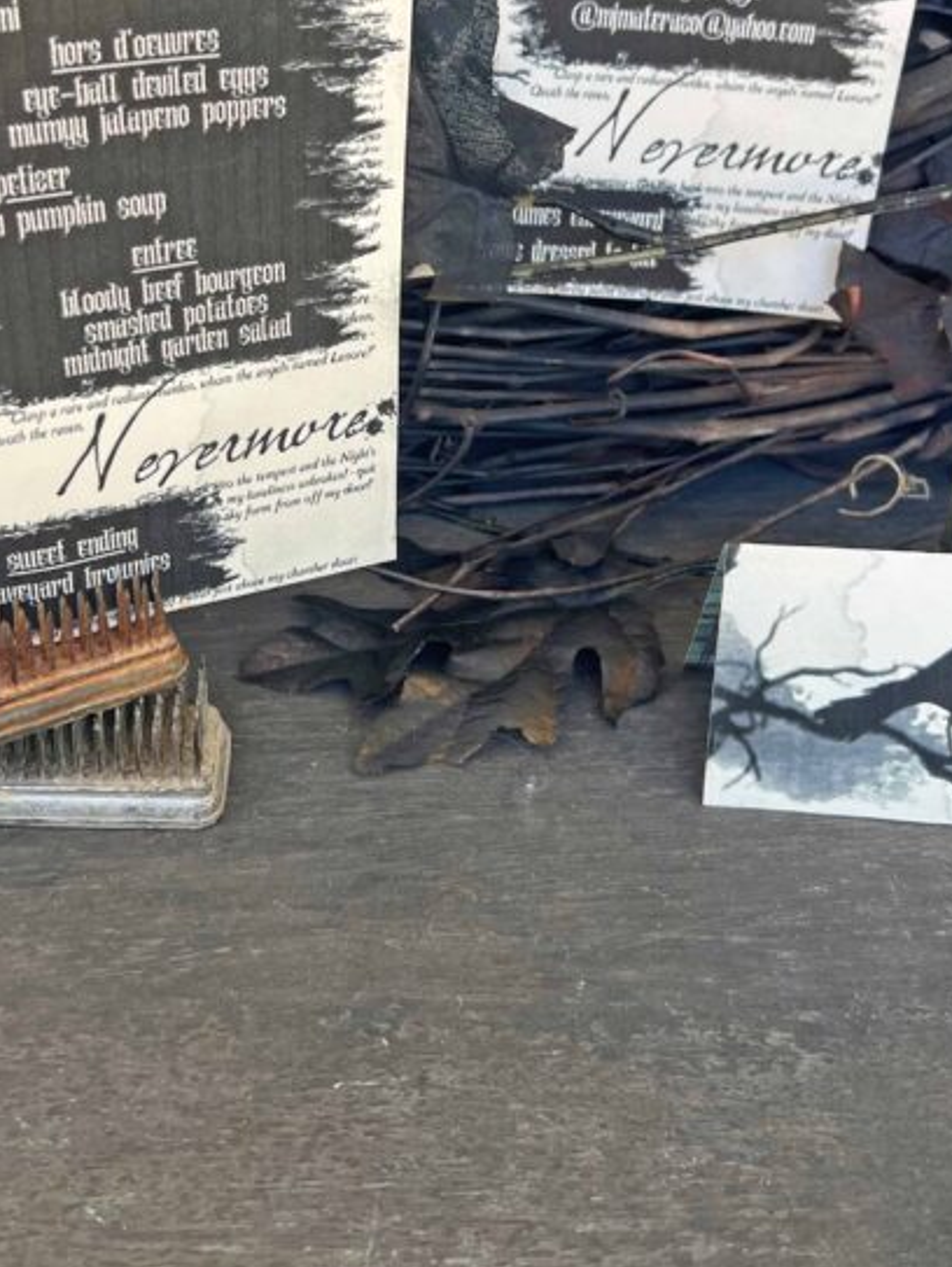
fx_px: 1795
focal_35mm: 49
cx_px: 385
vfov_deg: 38.5
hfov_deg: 29.6
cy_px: 446
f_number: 1.5
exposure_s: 1/149
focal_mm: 5.7
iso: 32
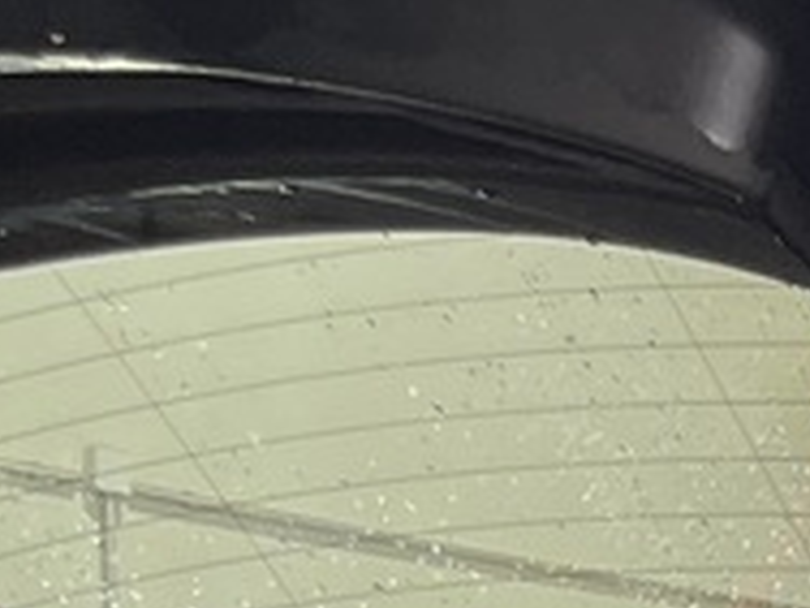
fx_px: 4657
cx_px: 1689
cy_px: 2311
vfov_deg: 6.3
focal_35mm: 199
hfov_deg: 9.2
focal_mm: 5.1
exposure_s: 1/100
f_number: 1.6
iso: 100
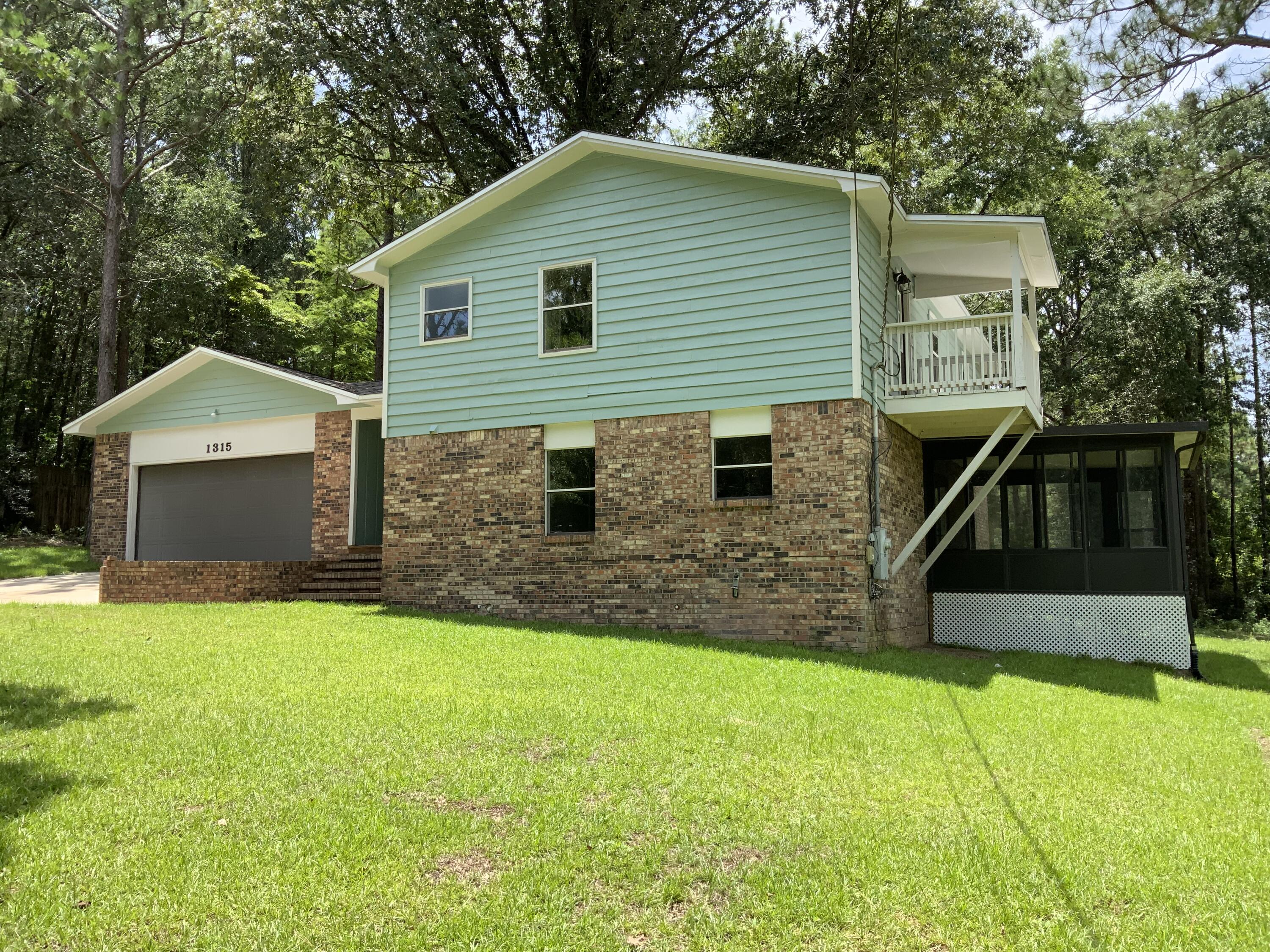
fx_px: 1064
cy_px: 476
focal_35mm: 29
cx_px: 635
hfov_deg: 61.7
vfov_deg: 48.2
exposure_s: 1/719
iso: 16
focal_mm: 3
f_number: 1.8
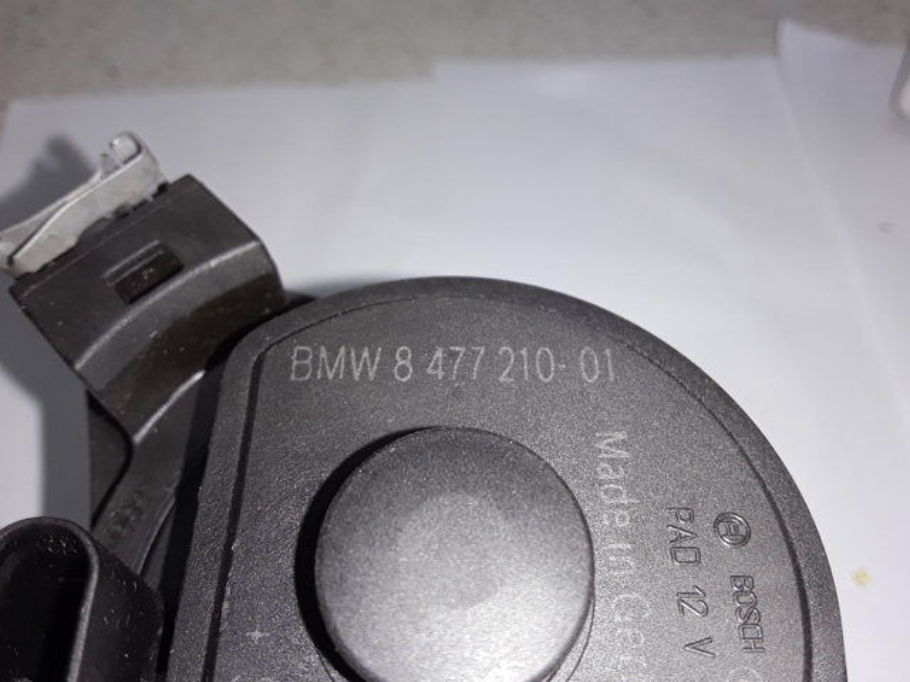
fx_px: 736
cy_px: 341
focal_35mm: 28
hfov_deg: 63.4
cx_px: 455
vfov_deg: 49.7
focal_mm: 2.91
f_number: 1.9
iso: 40
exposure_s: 1/210
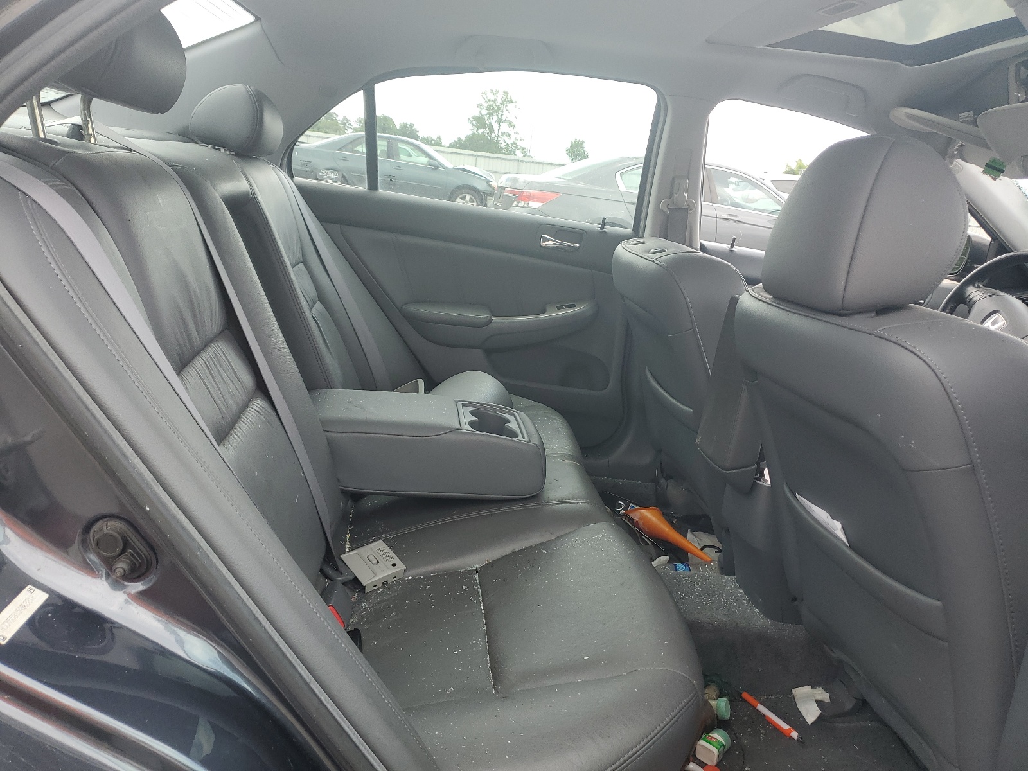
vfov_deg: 53.1
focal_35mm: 26
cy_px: 386
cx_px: 514
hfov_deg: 67.3
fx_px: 772
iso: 50
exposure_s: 1/500
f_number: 1.5
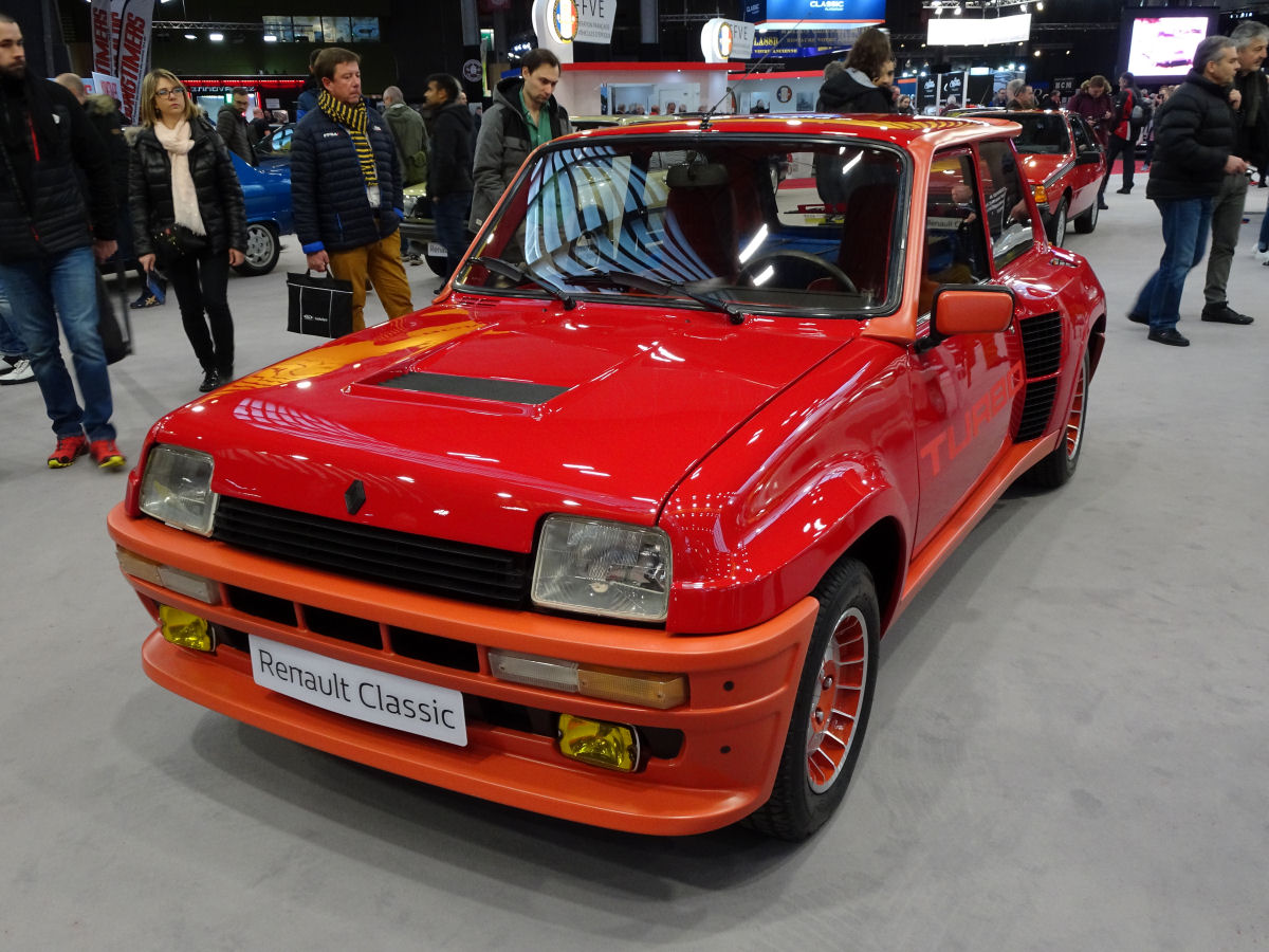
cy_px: 476
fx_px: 1063
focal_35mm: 29
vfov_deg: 48.2
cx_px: 634
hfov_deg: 61.7
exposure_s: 1/30
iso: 200
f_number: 3.5
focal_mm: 4.92
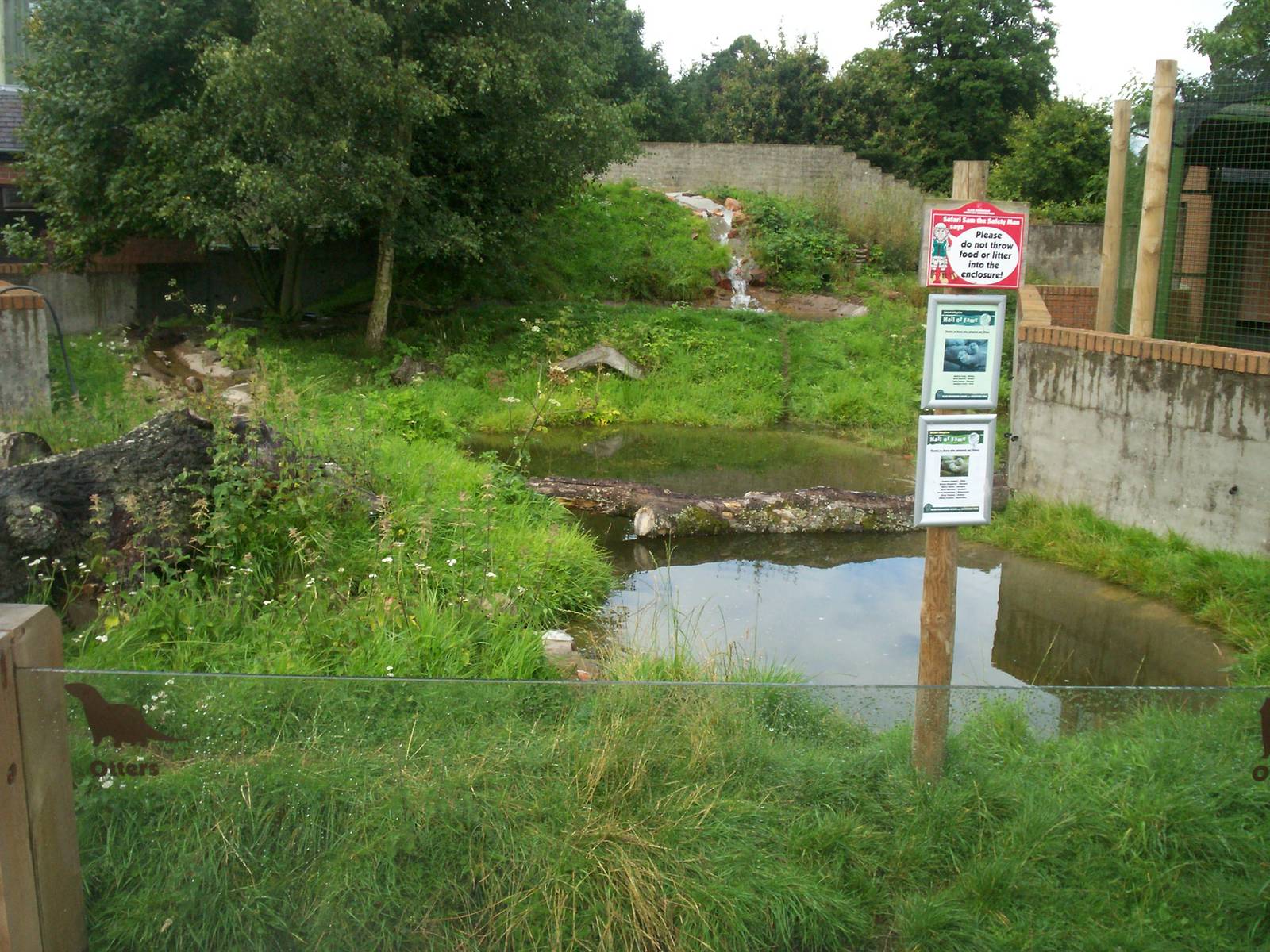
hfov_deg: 51.4
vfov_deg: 39.7
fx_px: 1321
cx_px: 635
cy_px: 476
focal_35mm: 36
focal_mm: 5.9
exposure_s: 1/241
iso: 100
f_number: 4.5
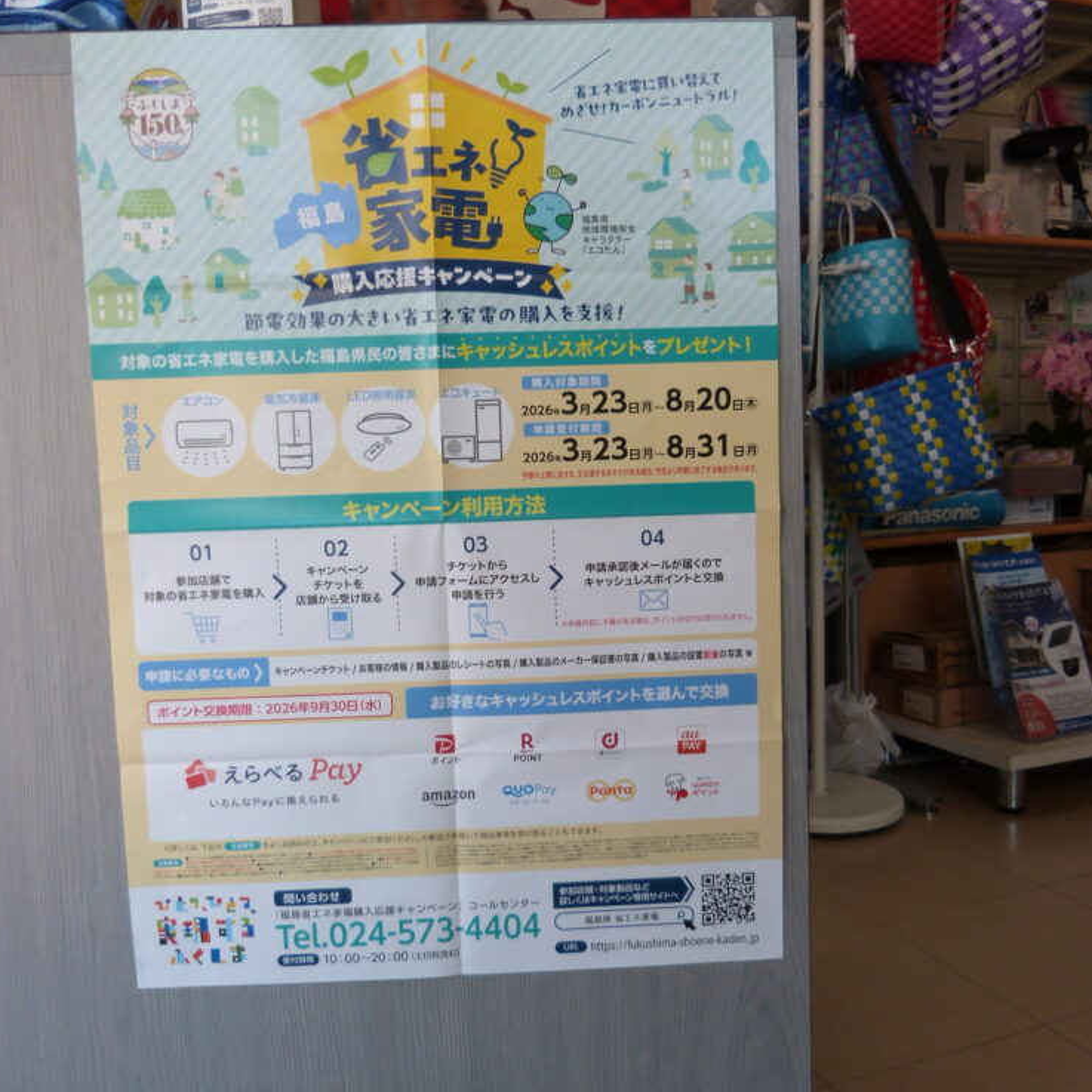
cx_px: 542
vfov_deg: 54.0
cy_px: 542
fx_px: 1071
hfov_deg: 54.0
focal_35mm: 30
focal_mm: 4.5
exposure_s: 1/60
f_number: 2.8
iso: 100
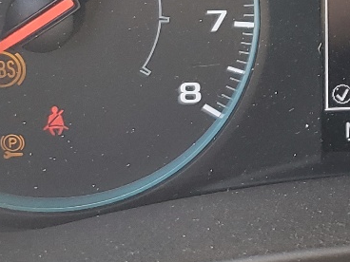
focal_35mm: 113
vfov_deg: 12.6
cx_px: 428
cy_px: -102
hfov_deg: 16.6
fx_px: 1143
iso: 57
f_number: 1.5
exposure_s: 1/120
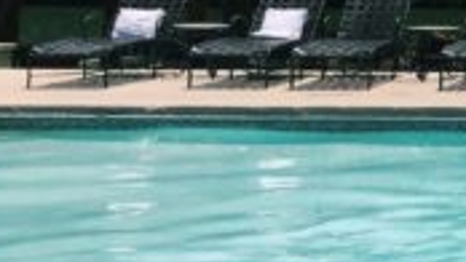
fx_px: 1347
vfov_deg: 10.7
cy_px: -128
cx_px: 726
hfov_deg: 17.4
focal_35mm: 109
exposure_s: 1/2326
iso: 32
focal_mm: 4.15
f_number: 2.2
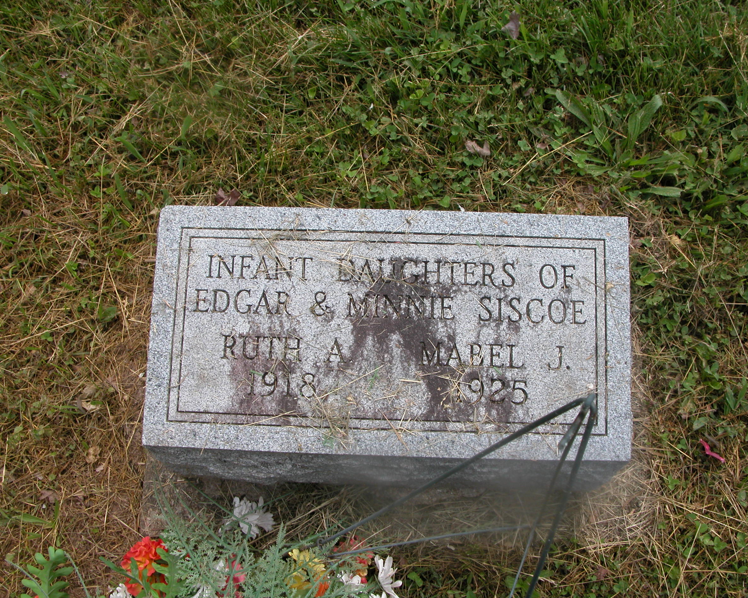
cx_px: 389
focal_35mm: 37
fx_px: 819
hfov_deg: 49.1
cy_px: 295
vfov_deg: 40.1
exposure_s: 1/264
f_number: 5
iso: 100
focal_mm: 8.9
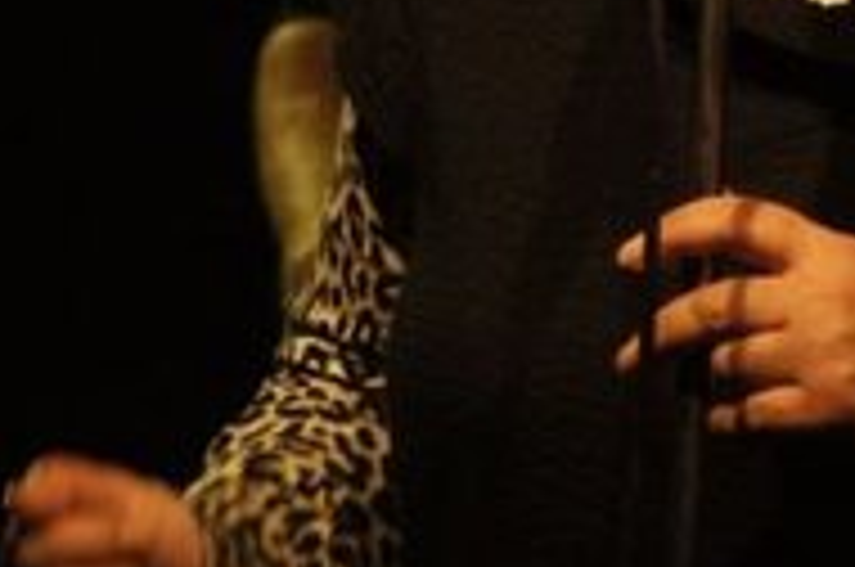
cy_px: -396
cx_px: 734
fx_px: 36560
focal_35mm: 1542
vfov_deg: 0.9
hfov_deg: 1.3
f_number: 5.6
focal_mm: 300
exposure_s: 1/100
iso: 1600
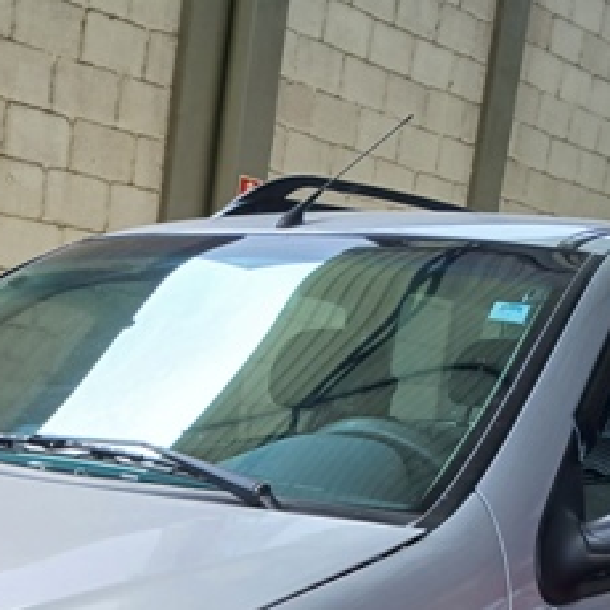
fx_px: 1595
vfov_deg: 20.0
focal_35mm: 80
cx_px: 45
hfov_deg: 21.1
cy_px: 774
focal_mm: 3.98
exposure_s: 1/60
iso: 25
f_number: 1.8
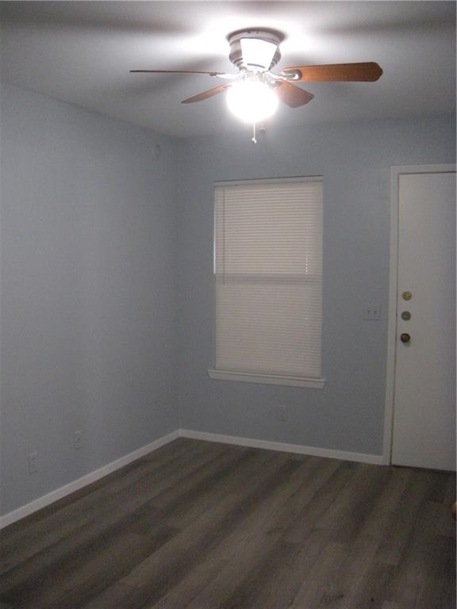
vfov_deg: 52.6
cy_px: 304
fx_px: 616
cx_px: 228
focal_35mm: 35
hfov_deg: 40.7
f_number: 3.8
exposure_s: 1/35.8
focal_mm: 5.9
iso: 400
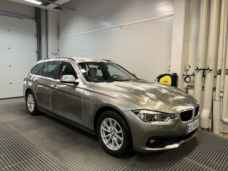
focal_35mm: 26
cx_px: 114
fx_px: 171
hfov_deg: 67.3
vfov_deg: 53.1
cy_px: 86
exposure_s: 1/50
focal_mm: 5.1
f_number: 1.6
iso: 100
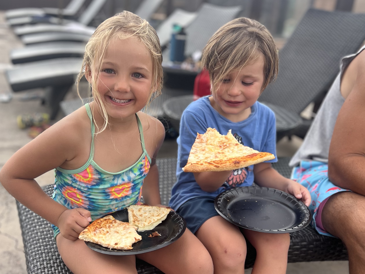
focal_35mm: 26
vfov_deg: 53.1
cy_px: 137
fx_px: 274
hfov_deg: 67.3
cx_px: 182
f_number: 1.5
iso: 50
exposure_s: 1/753
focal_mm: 5.7
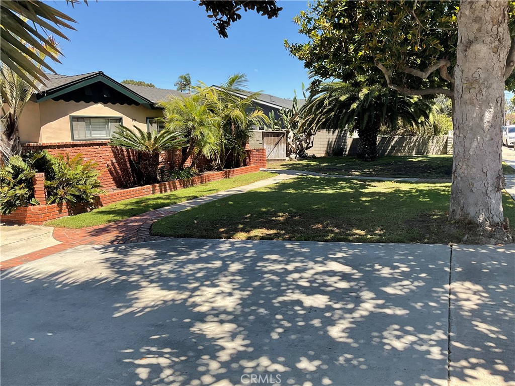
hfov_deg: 61.7
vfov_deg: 48.2
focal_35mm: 29
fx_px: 431
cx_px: 258
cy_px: 193
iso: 16
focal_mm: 3
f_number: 1.8
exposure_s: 1/869
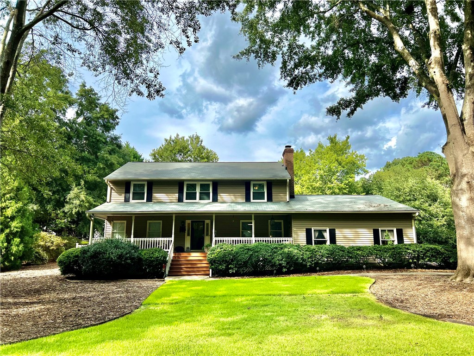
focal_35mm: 26
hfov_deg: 67.3
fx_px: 356
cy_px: 178
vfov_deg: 53.1
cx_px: 237
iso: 50
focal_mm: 5.7
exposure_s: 1/3831
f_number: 1.5
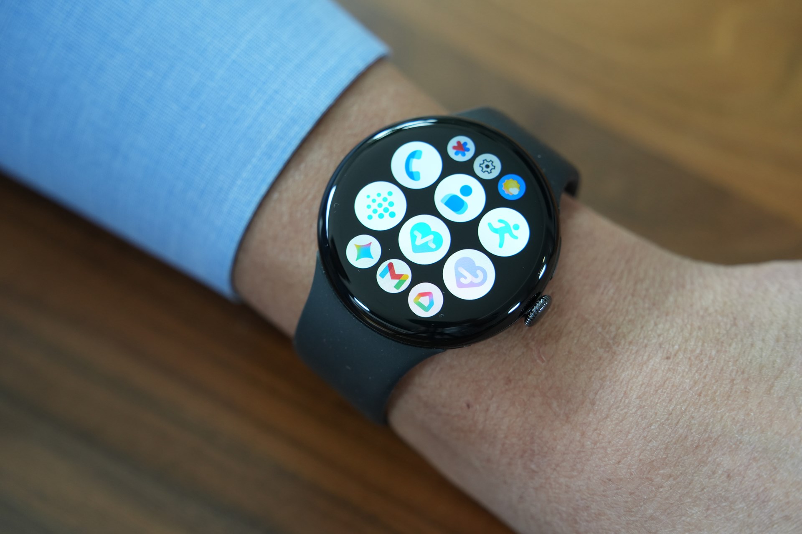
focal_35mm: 101
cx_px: 401
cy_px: 267
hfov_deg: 20.2
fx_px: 2250
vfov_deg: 13.6
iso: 1250
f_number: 4.5
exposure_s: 1/80
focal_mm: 101
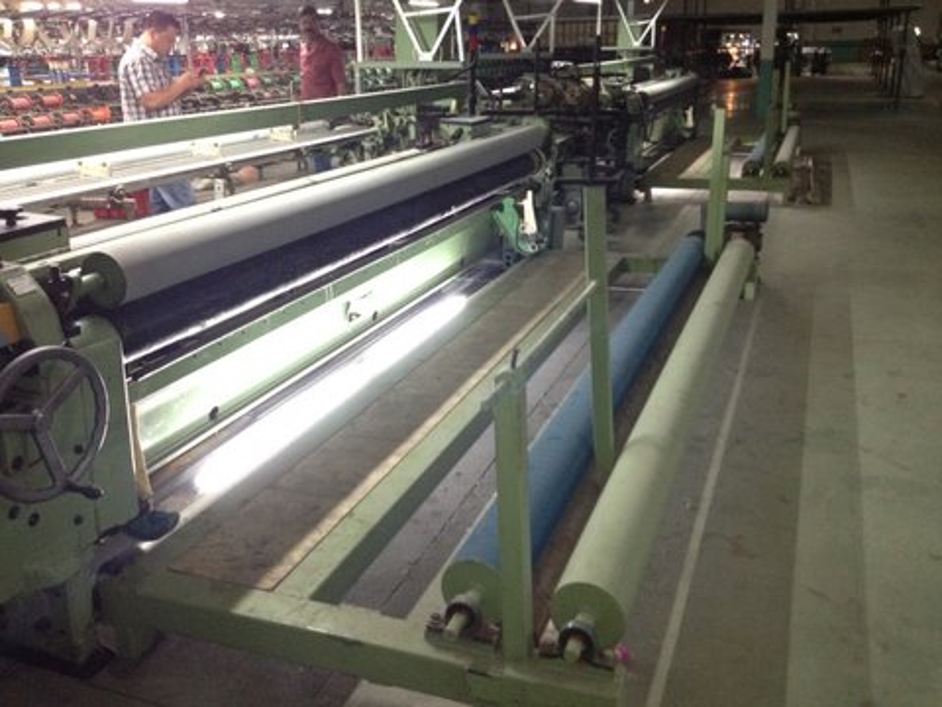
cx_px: 471
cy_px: 354
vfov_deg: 40.7
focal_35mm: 35
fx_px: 952
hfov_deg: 52.6
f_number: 2.4
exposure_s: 1/20
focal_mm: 4.28
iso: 320
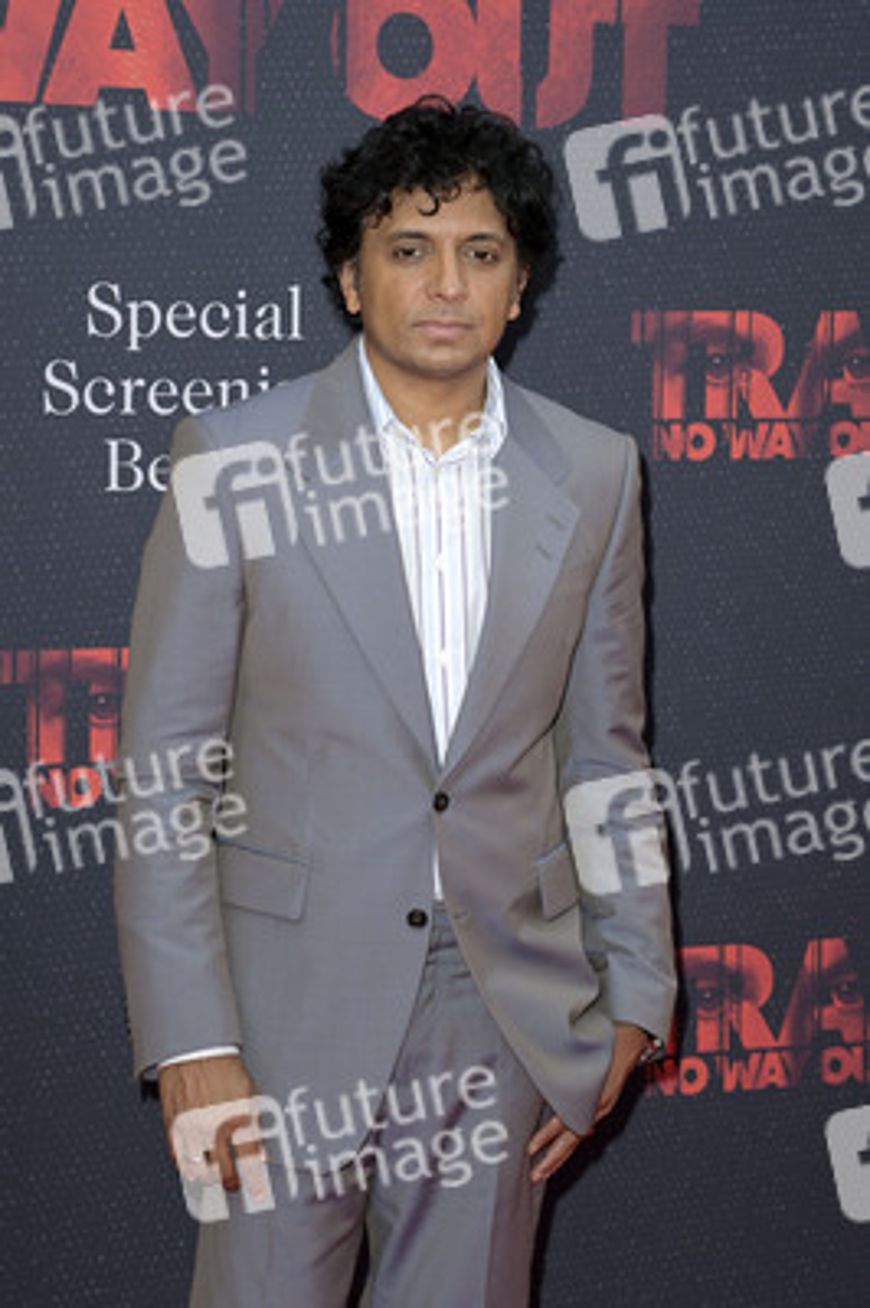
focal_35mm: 105
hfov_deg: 13.0
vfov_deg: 19.5
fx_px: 3813
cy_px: 654
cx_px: 435
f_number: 7.1
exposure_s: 1/250
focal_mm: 105
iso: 400
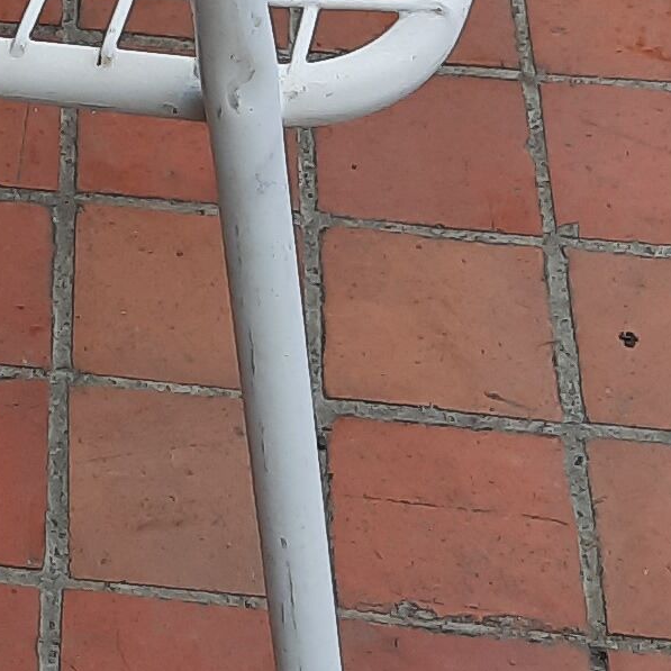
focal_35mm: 148
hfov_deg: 11.5
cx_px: -235
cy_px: -207
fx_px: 3246
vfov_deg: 11.5
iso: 32
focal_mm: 4.6
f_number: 2
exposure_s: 1/250
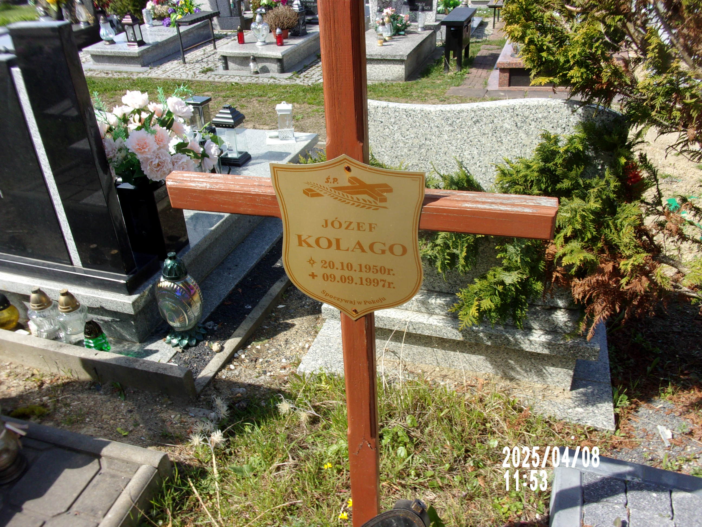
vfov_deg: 49.7
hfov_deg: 63.4
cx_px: 351
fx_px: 568
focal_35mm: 28
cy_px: 264
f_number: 10.8
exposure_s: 1/40
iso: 80
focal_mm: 5.1
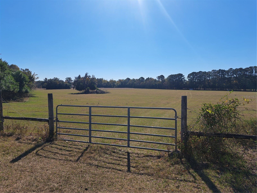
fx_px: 178
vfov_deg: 56.8
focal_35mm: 24
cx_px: 128
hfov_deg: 71.6
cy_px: 96
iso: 50
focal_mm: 5.23
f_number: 1.8
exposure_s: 1/2070
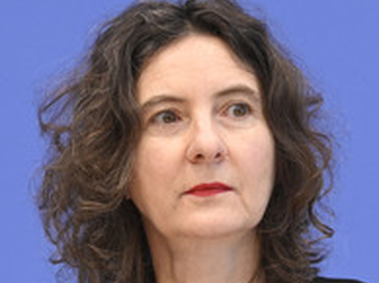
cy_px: 269
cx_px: 185
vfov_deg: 6.0
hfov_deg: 8.1
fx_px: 2690
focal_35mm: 246
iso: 5000
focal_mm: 110
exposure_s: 1/400
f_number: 6.3
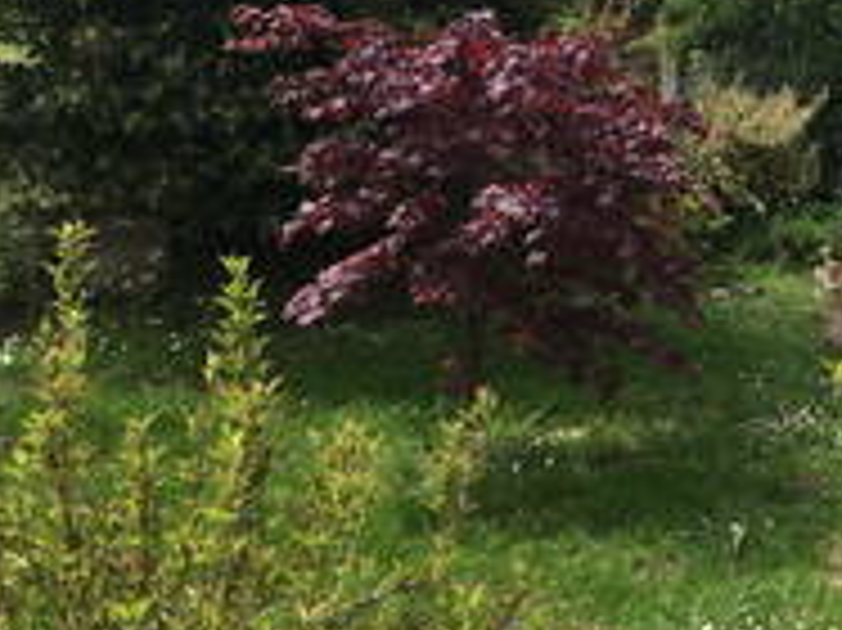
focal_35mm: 62
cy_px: 104
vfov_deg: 23.2
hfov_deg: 28.8
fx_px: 1507
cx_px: 883
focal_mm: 4.15
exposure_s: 1/1166
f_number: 2.2
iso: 25
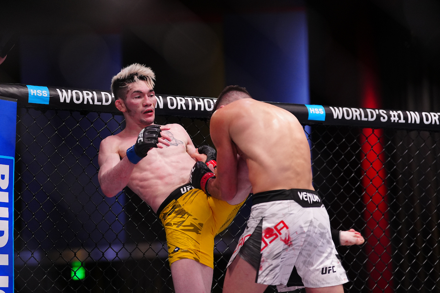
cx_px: 220
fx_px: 1467
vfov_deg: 11.4
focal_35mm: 120
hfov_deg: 17.1
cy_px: 146
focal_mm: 120
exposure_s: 1/1000
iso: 2500
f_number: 2.8
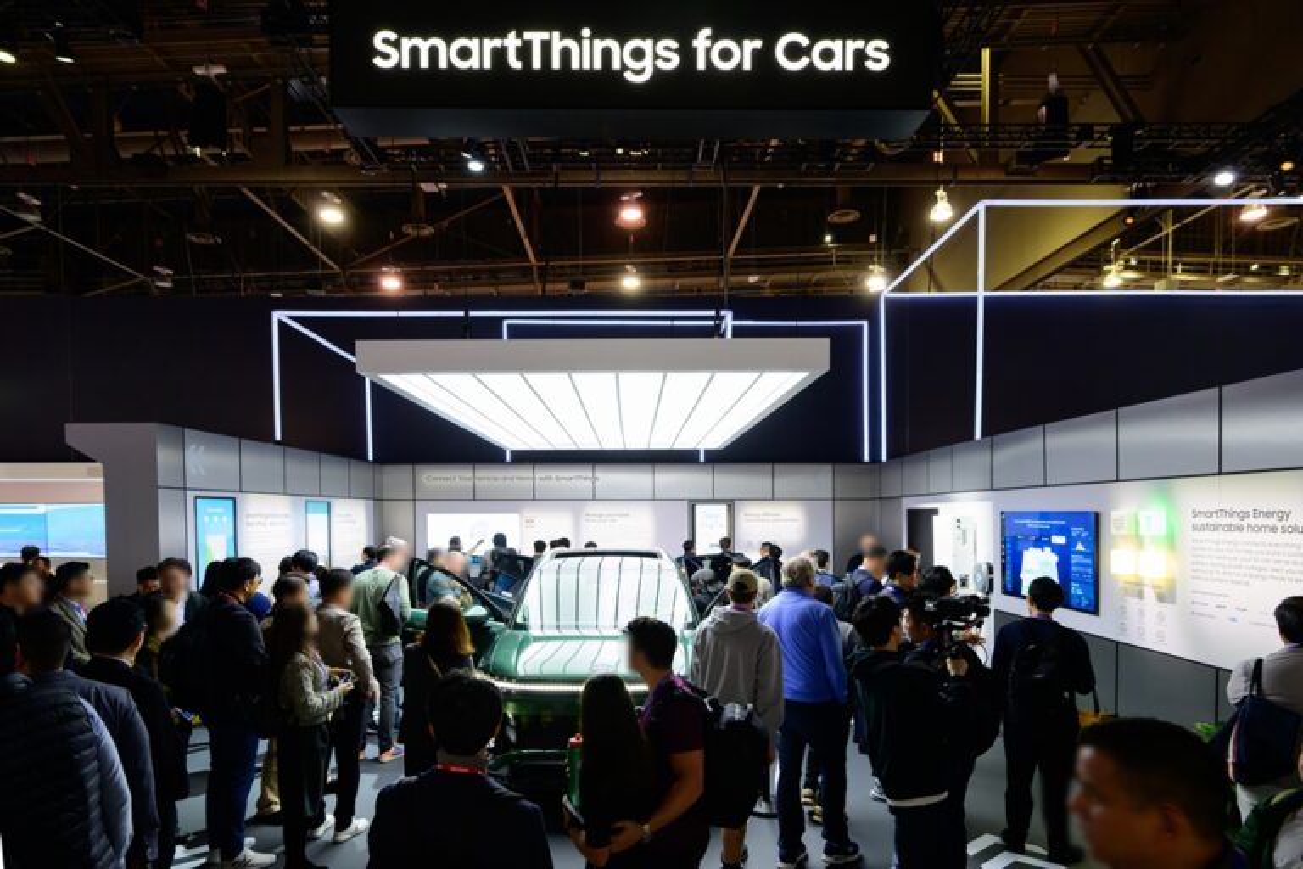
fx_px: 670
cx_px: 652
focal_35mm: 18
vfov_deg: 65.9
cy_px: 434
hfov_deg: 88.4
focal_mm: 18.5
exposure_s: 1/125
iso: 3200
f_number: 4.8
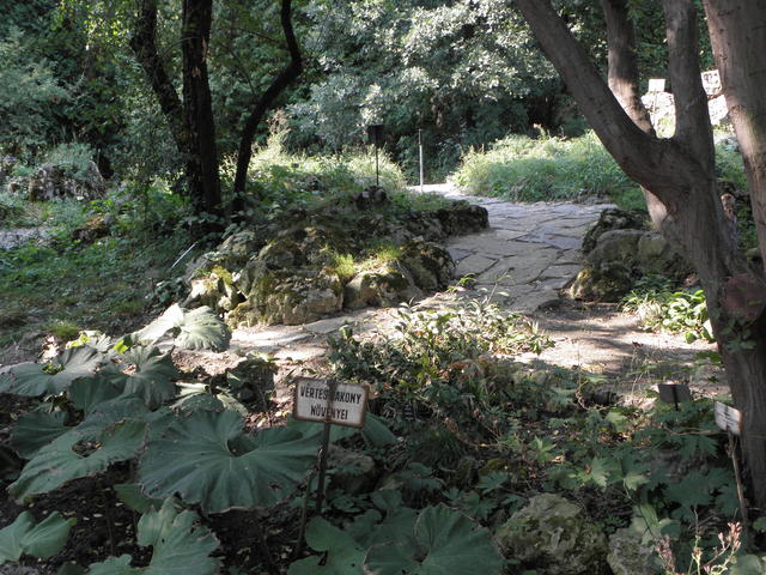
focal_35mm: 41
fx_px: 907
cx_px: 383
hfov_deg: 45.8
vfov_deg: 35.1
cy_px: 288
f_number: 3.3
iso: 64
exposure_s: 1/60
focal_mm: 7.31
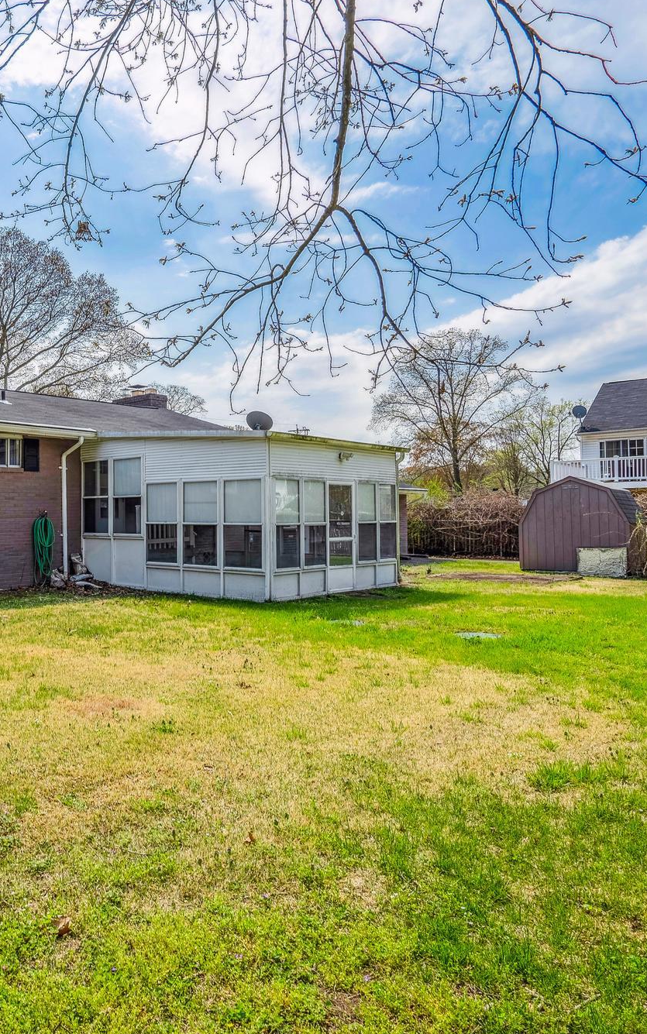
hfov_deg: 46.2
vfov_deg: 72.5
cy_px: 525
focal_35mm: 25
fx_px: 705
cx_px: 110
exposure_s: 1/2500
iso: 100
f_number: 8
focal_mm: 16
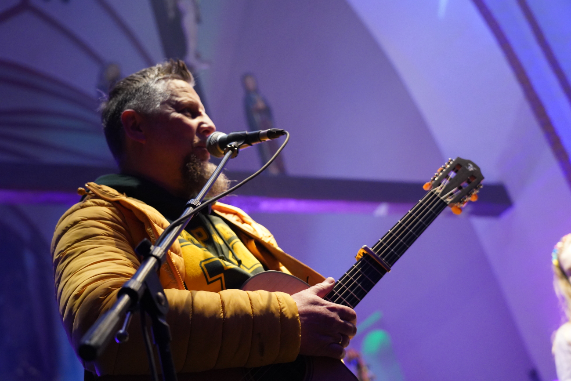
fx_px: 809
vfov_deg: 26.5
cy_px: 190
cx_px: 286
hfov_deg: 38.9
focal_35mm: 51
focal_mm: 51
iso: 6400
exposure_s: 1/160
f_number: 4
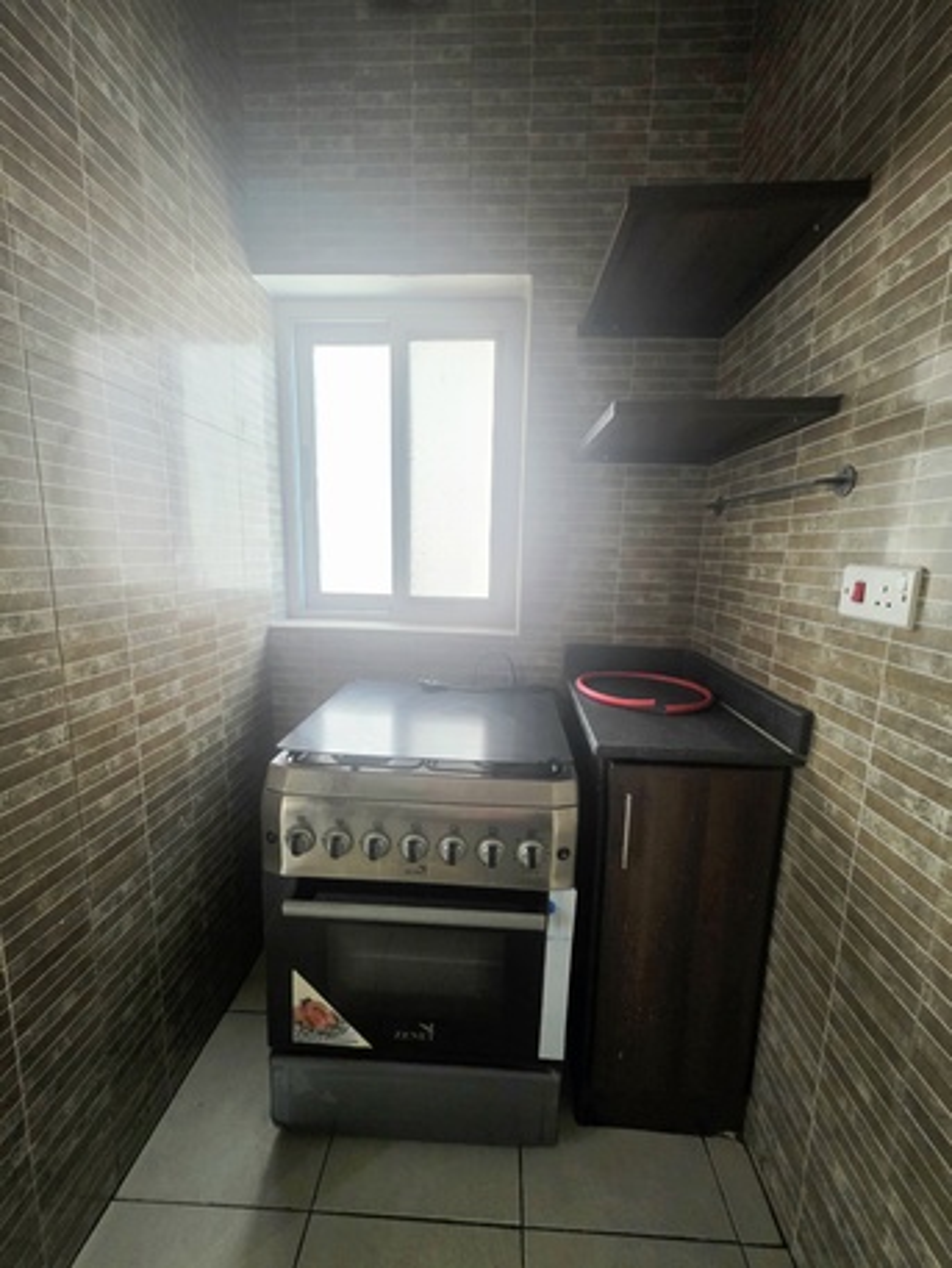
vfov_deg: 106.2
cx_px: 476
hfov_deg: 89.9
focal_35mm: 13
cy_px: 634
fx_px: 476
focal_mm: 2.2
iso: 500
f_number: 1.9
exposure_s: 1/50.3
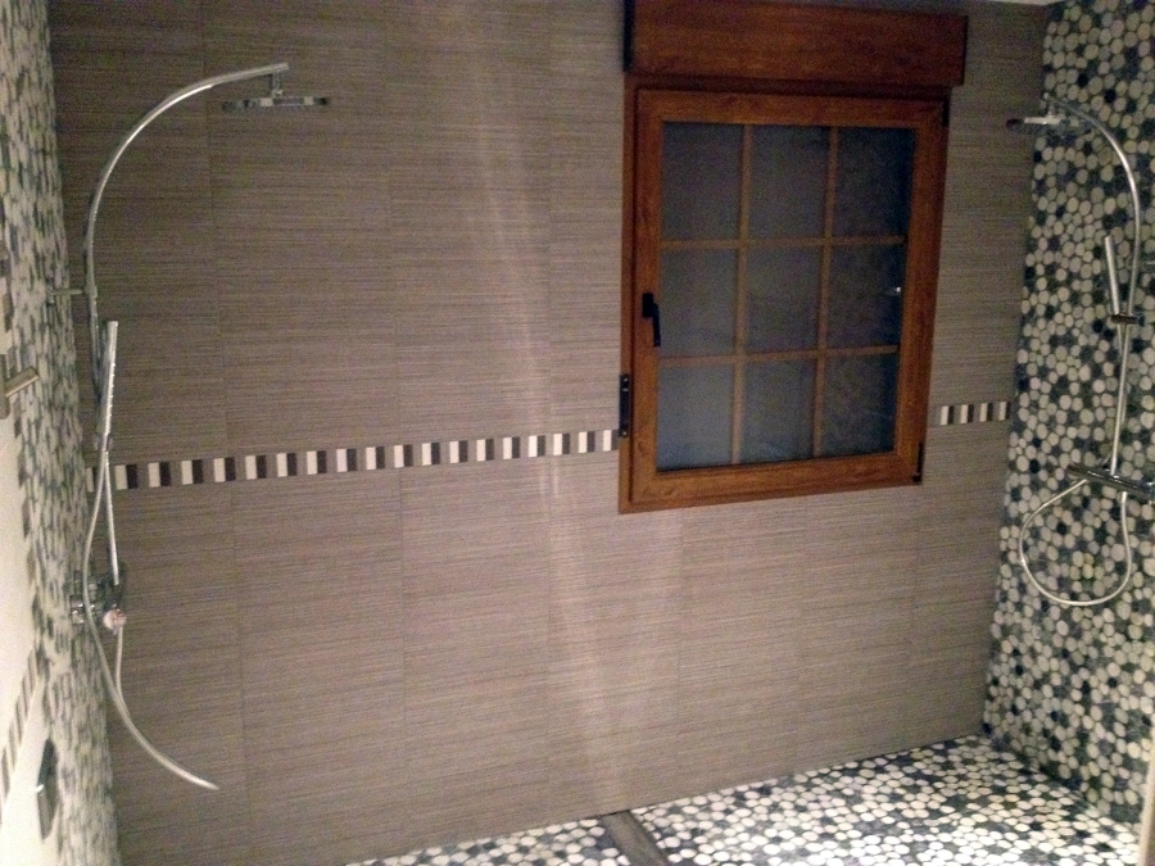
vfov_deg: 40.7
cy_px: 433
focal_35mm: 35
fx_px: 1168
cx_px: 578
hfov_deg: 52.6
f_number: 2.4
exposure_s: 1/15
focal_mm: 4.28
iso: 800
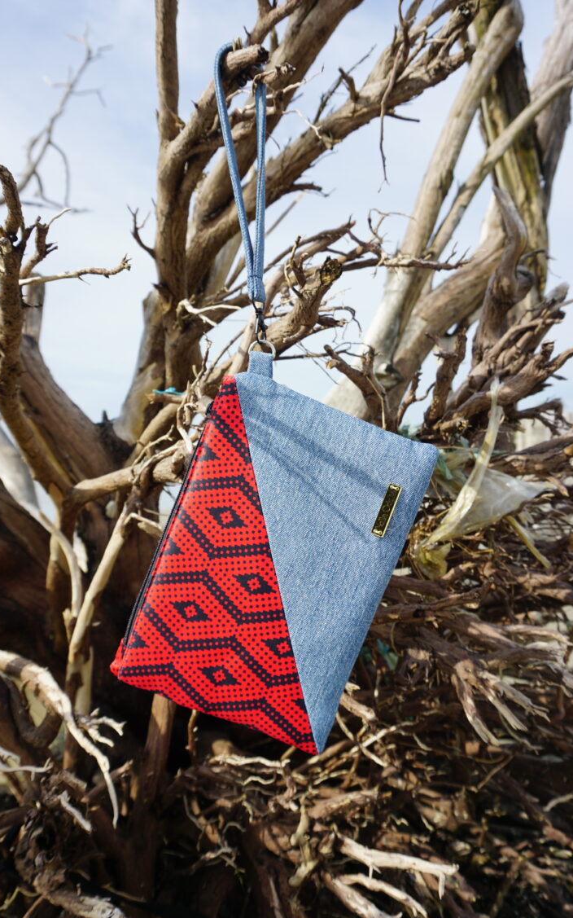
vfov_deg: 72.5
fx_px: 625
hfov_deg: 49.2
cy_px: 468
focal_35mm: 25
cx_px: 267
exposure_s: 1/500
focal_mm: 16
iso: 100
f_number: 5
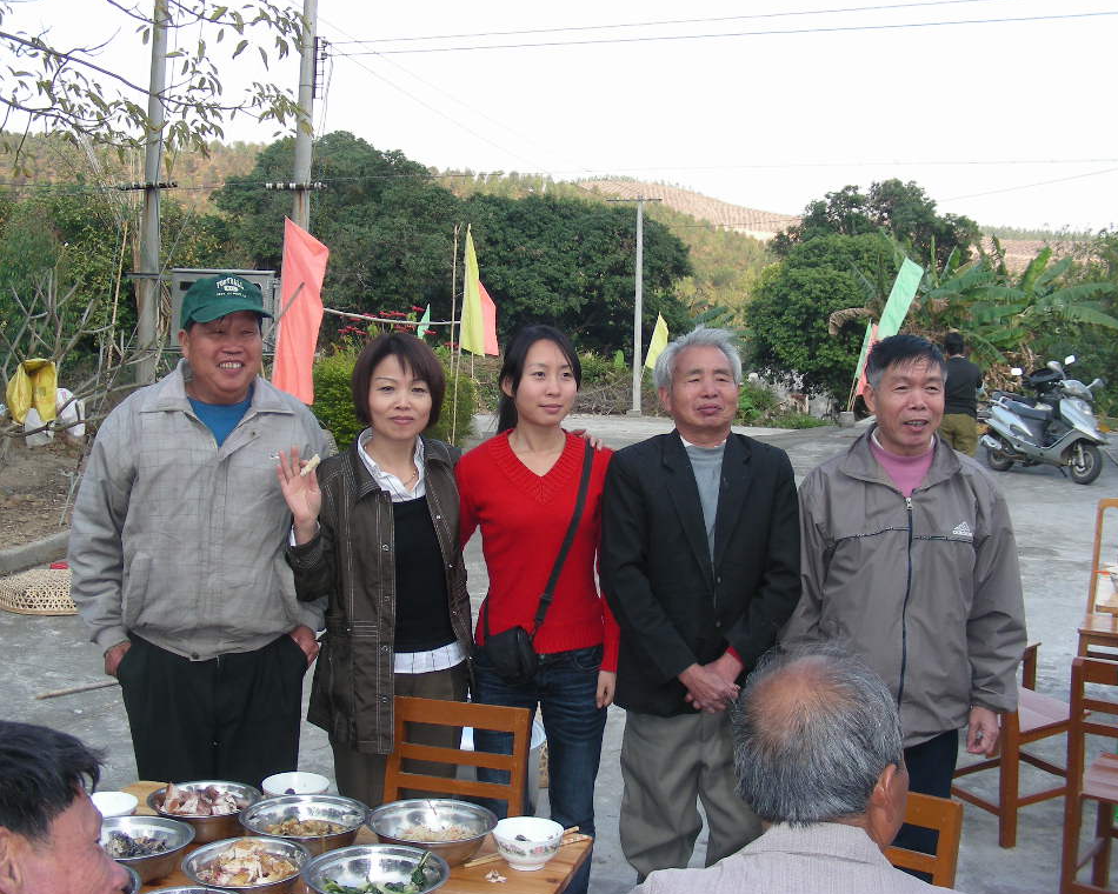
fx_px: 1324
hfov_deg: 45.8
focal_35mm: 40
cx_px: 564
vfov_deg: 37.3
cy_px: 448
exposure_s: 1/125
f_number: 3.5
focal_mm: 6.3
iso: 70
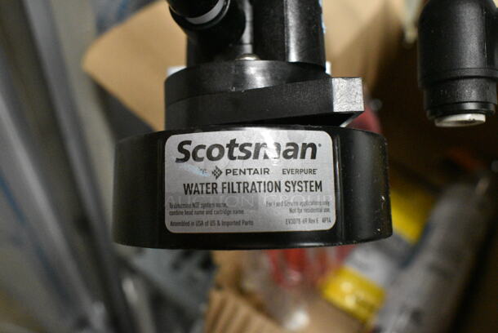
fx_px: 457
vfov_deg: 40.1
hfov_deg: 57.2
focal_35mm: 33
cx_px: 249
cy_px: 166
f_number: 6.3
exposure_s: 1/160
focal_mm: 22
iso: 6400
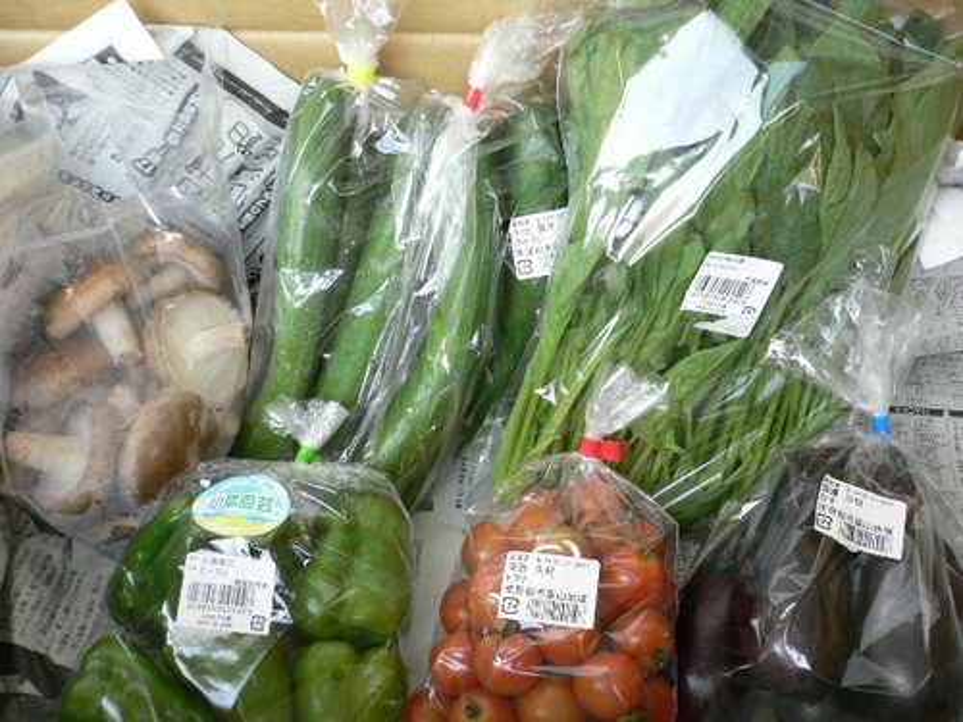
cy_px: 361
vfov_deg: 40.7
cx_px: 482
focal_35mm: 35
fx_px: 974
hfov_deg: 52.6
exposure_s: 1/30
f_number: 2.8
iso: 100
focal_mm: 5.8
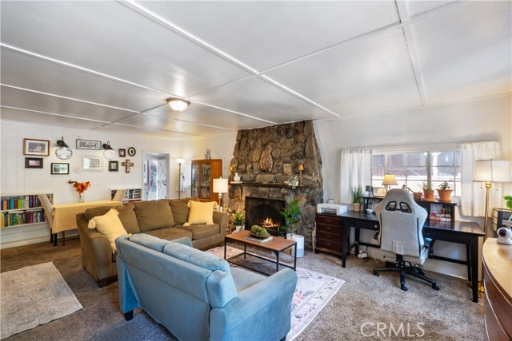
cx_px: 256
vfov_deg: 73.8
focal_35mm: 16
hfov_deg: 96.7
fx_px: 228
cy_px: 170
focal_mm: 16
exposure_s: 30
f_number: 22
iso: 40
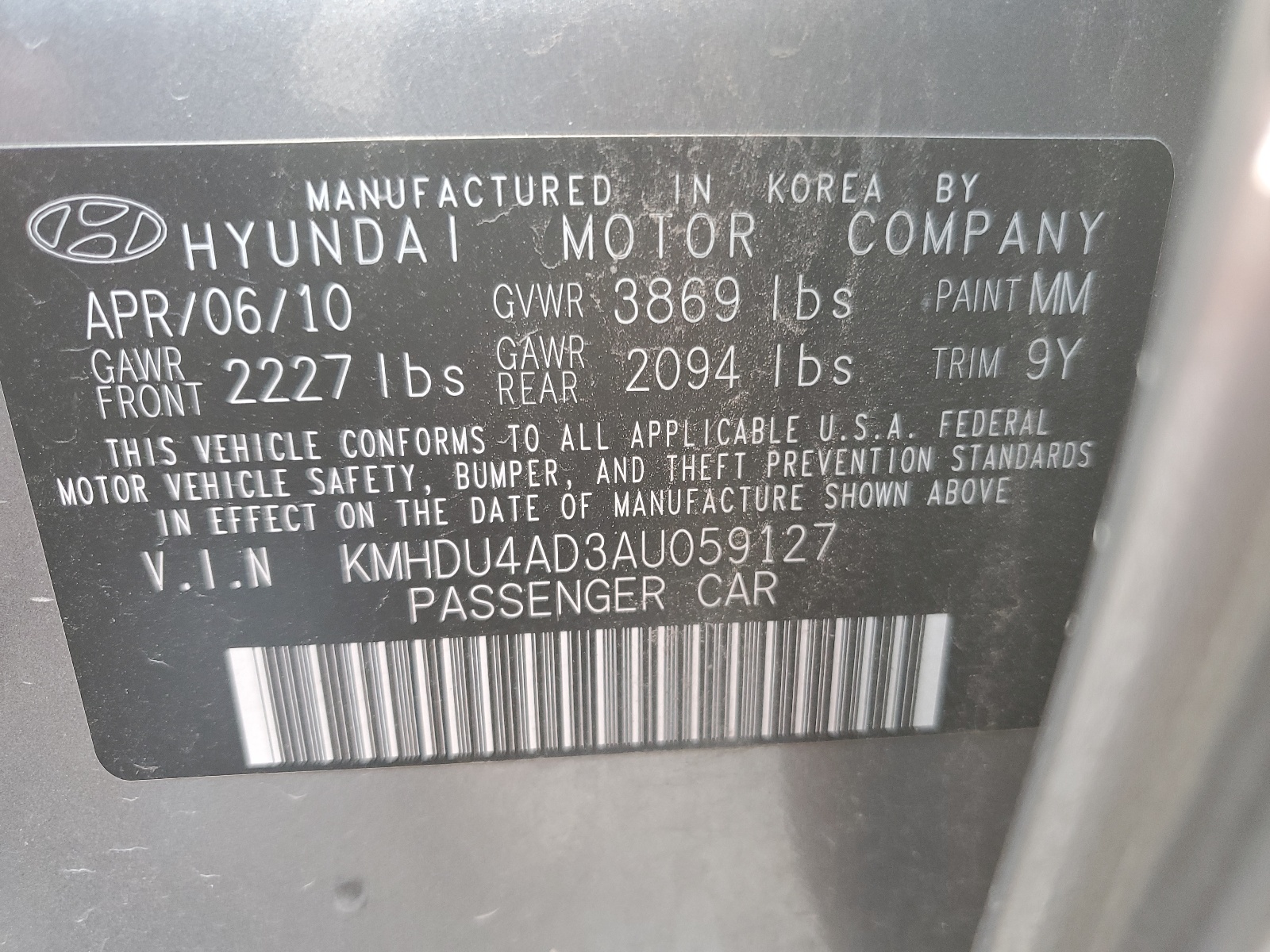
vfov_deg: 53.1
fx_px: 954
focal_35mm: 26
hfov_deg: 67.3
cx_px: 635
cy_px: 476
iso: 81
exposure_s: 1/60.2
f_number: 1.5
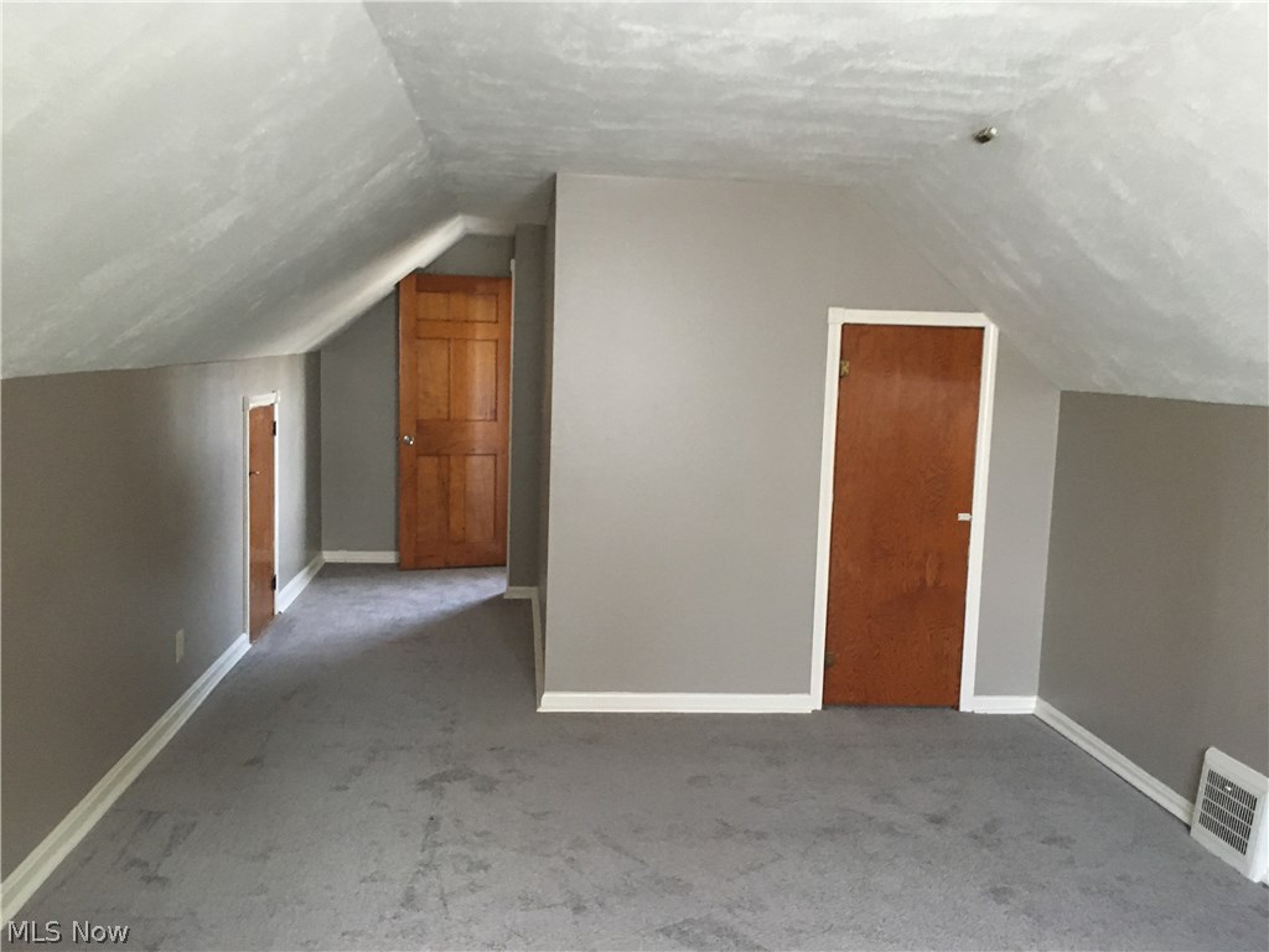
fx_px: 1063
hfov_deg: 61.7
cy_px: 476
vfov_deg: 48.2
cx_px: 634
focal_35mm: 29
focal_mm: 4.15
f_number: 2.2
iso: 160
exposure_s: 1/30
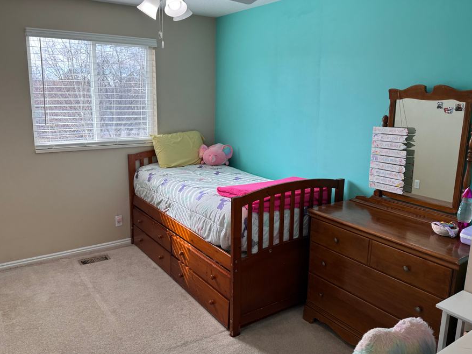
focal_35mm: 28
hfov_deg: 63.4
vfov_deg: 49.7
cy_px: 172
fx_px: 382
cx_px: 230
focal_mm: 6.76
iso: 64
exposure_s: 1/182
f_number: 1.78
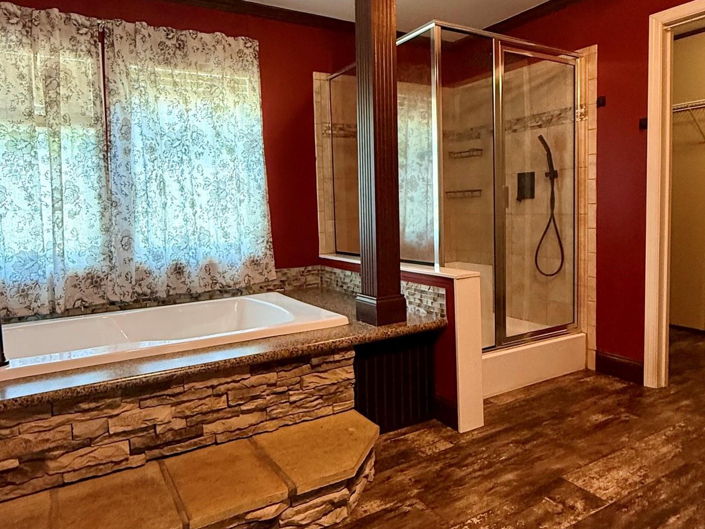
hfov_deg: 87.7
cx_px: 333
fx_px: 367
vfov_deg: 71.4
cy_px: 240
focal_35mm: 18
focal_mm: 2.22
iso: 400
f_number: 2.2
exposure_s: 1/60
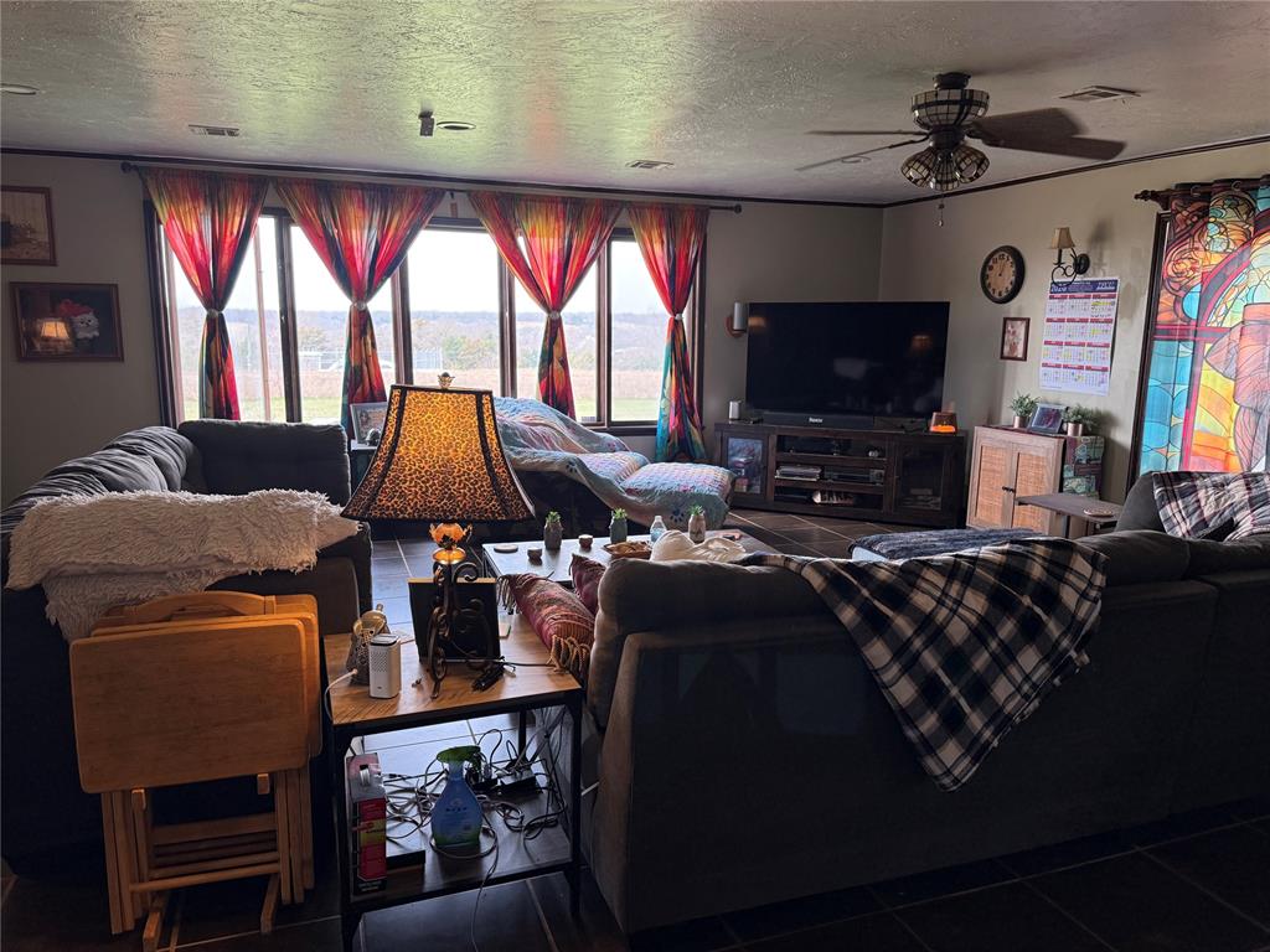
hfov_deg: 71.6
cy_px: 476
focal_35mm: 24
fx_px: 881
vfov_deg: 56.8
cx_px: 635
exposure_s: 1/84
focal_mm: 6.76
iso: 200
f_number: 1.78
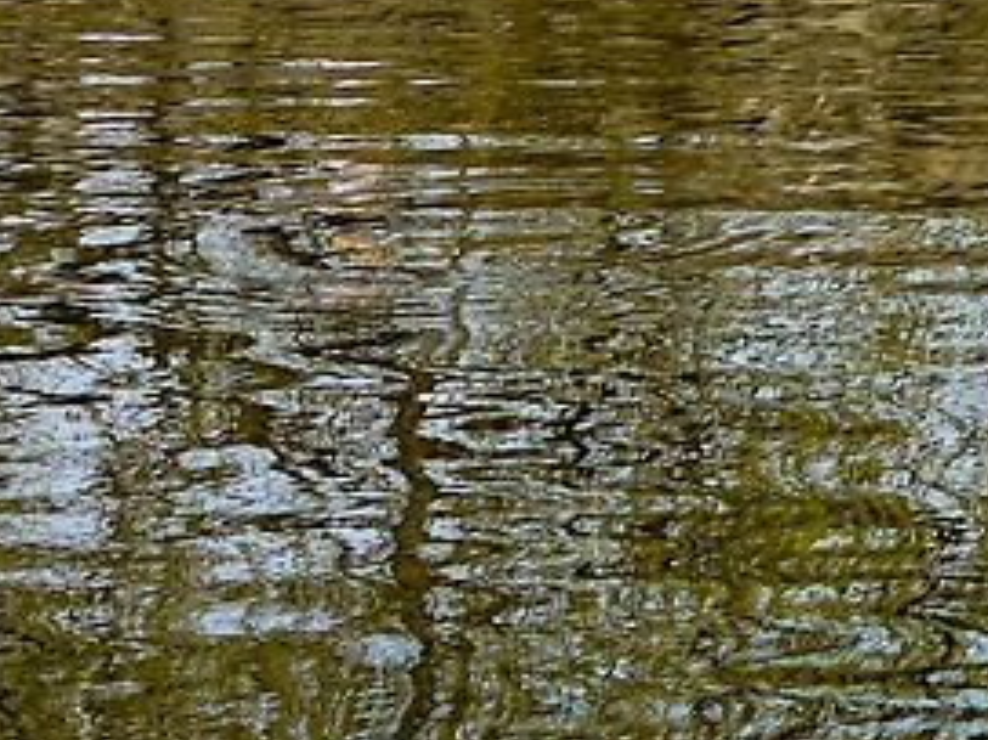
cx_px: 3638
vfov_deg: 4.8
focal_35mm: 298
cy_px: -1219
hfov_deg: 5.9
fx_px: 8502
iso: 100
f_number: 4
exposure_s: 1/500
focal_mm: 35
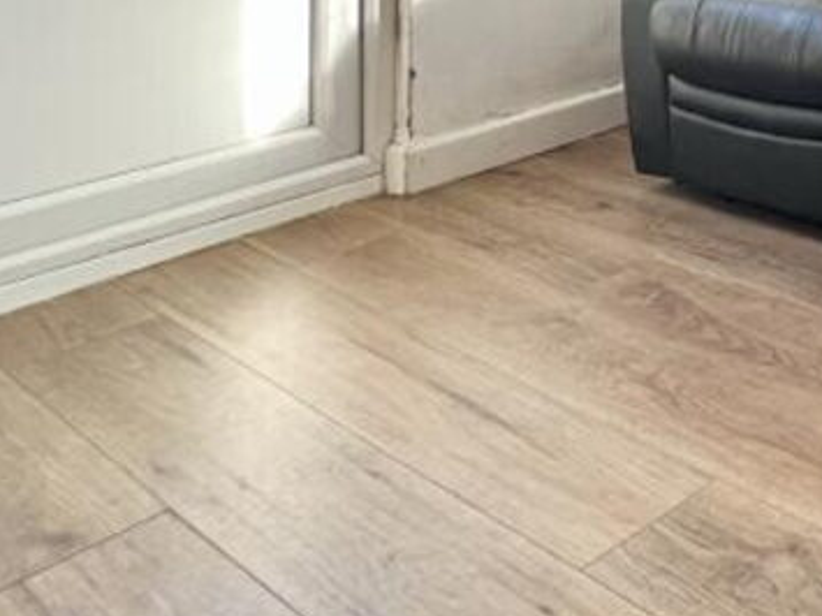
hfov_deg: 33.2
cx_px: 1035
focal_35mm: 44
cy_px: -220
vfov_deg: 26.8
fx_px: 1044
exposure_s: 1/76
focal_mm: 1.57
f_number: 1.8
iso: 250
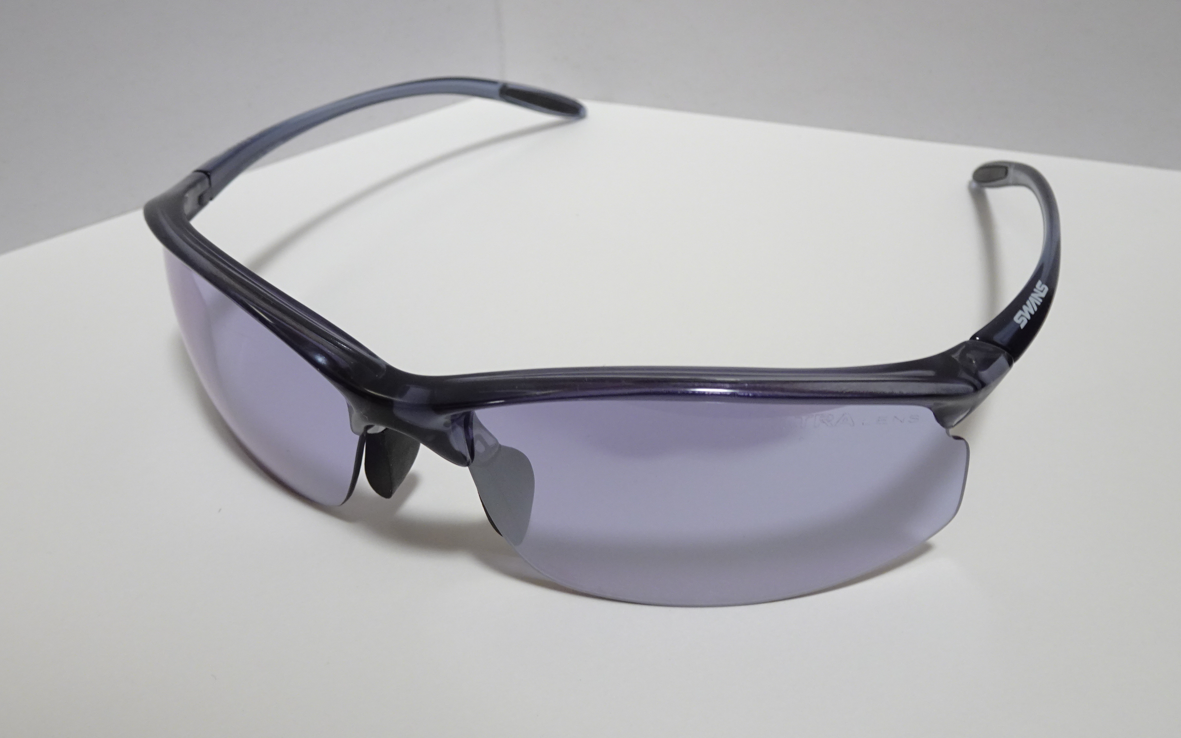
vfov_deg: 36.3
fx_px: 1127
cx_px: 590
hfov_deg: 55.3
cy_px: 360
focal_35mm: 35
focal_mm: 5.57
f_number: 4
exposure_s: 1/10
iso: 200
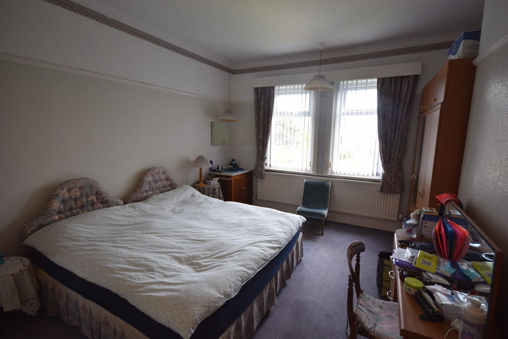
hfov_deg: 95.0
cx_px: 254
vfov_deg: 72.1
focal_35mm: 16
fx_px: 233
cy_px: 170
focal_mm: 11
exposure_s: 1/100
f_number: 5
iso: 400
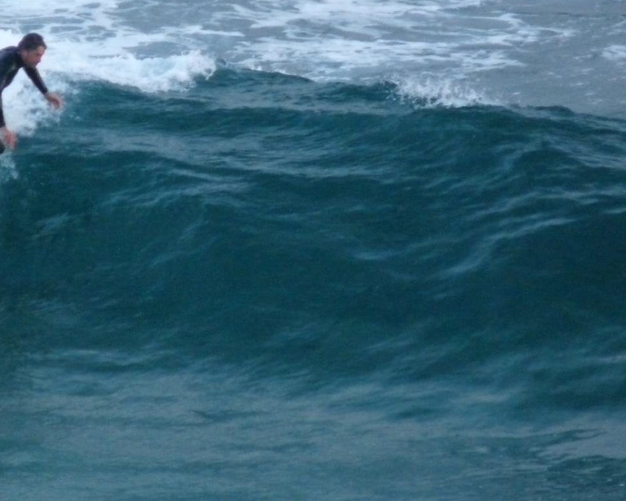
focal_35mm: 789
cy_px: 154
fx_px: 14621
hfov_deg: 2.5
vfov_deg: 2.0
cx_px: 184
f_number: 4.4
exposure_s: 1/160
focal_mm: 86.4
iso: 800
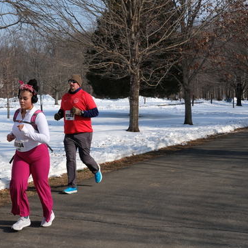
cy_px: 124
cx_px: 86
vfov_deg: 25.4
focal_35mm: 68
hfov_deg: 25.2
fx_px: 551
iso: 800
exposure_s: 1/1000
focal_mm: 35
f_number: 11
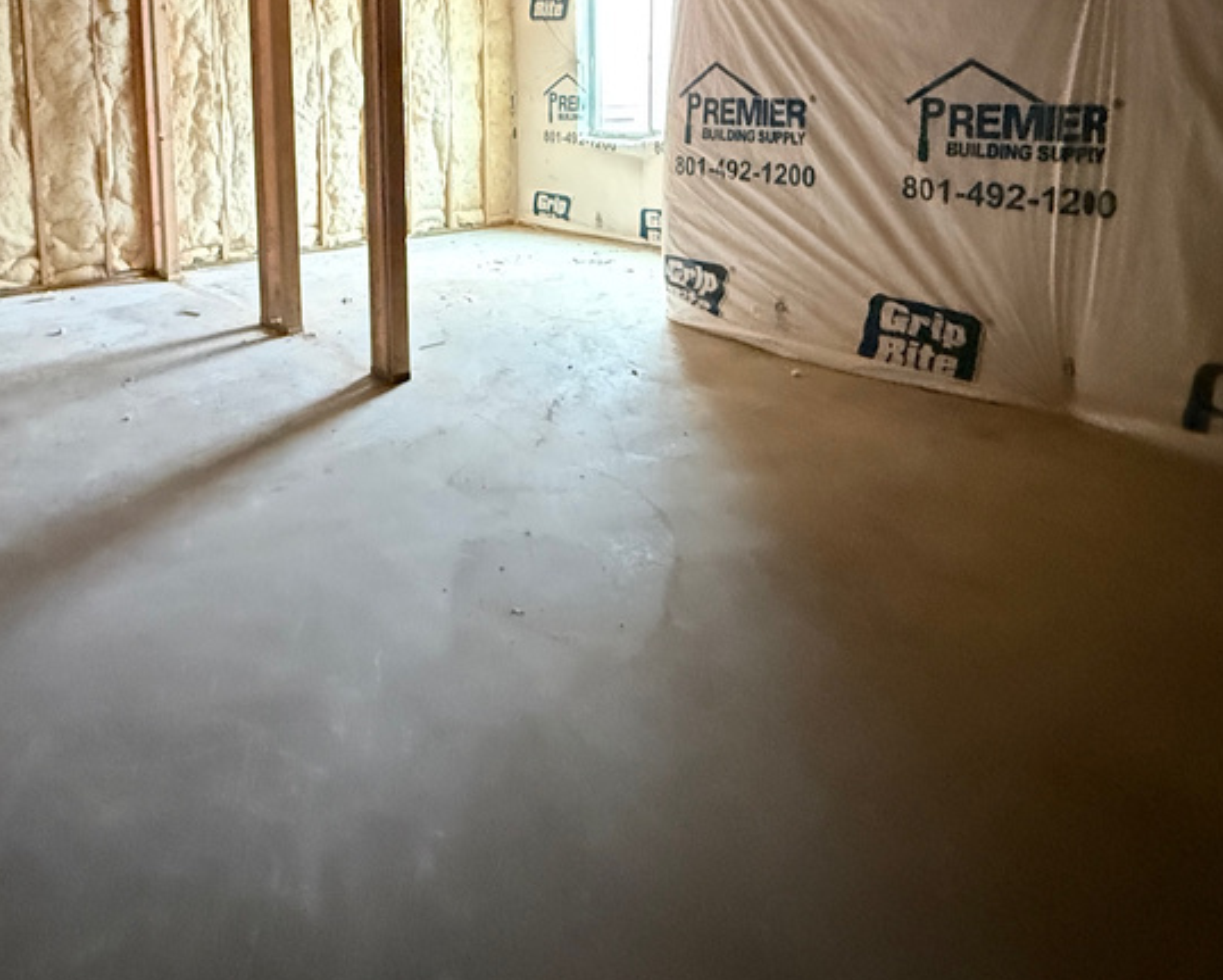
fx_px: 942
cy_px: 193
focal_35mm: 26
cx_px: 471
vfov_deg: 51.5
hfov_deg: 65.2
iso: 3200
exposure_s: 1/30
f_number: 2.2
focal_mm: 2.22
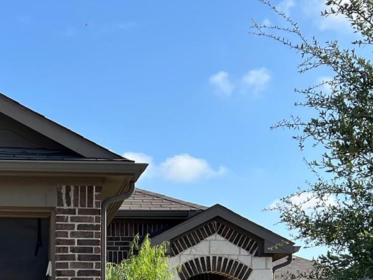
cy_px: 337
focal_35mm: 90
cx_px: 88
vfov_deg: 15.8
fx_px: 970
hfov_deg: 21.6
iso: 50
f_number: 1.5
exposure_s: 1/3077
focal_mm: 5.7
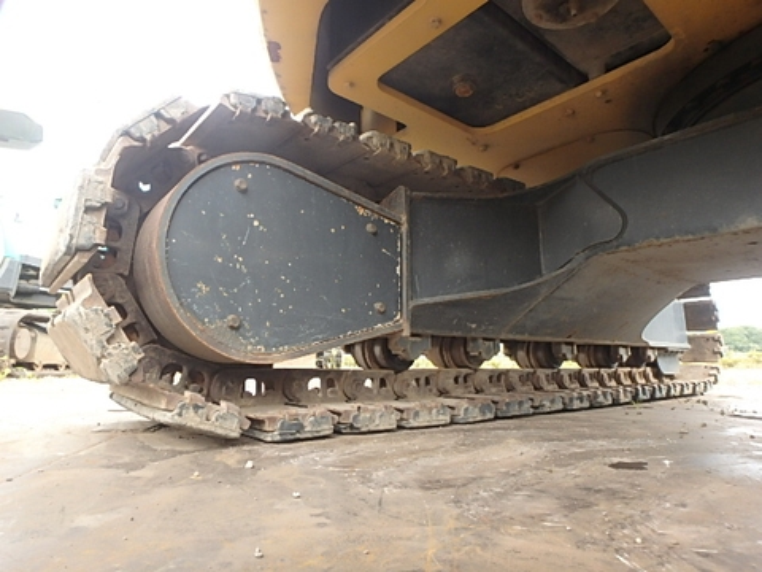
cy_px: 286
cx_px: 381
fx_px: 462
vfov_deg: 63.4
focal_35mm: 21
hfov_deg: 79.0
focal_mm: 3.7
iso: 200
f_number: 3.5
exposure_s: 1/60
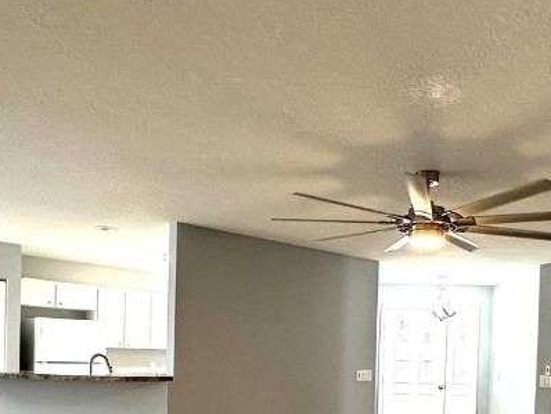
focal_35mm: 36
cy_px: 370
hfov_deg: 51.1
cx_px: 318
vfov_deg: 37.2
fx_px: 573
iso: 160
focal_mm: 2.22
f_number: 2.2
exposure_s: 1/60
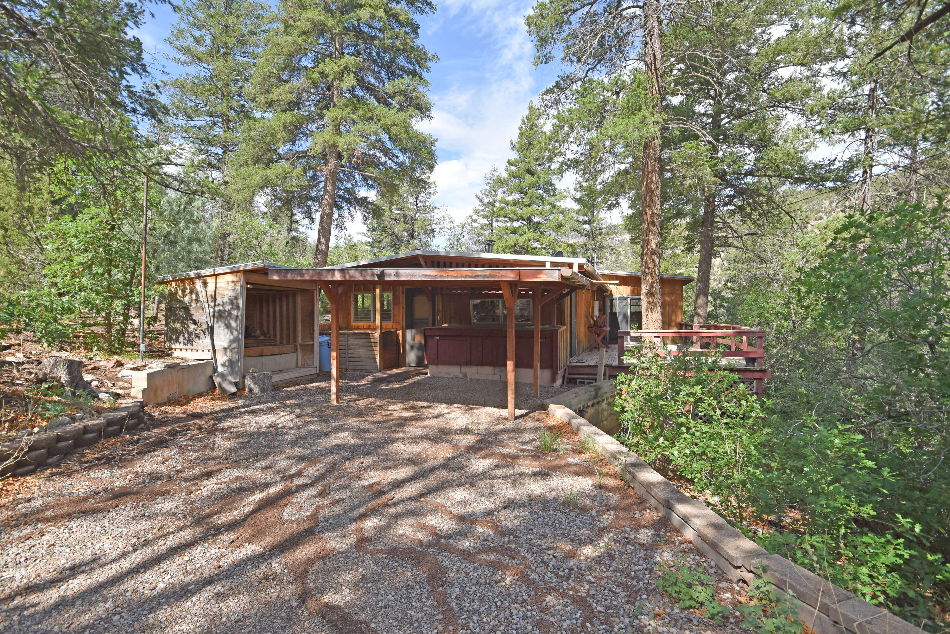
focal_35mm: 18
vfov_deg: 67.4
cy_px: 317
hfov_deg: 90.0
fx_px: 475
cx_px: 475
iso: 220
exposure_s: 1/250
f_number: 8
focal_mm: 12
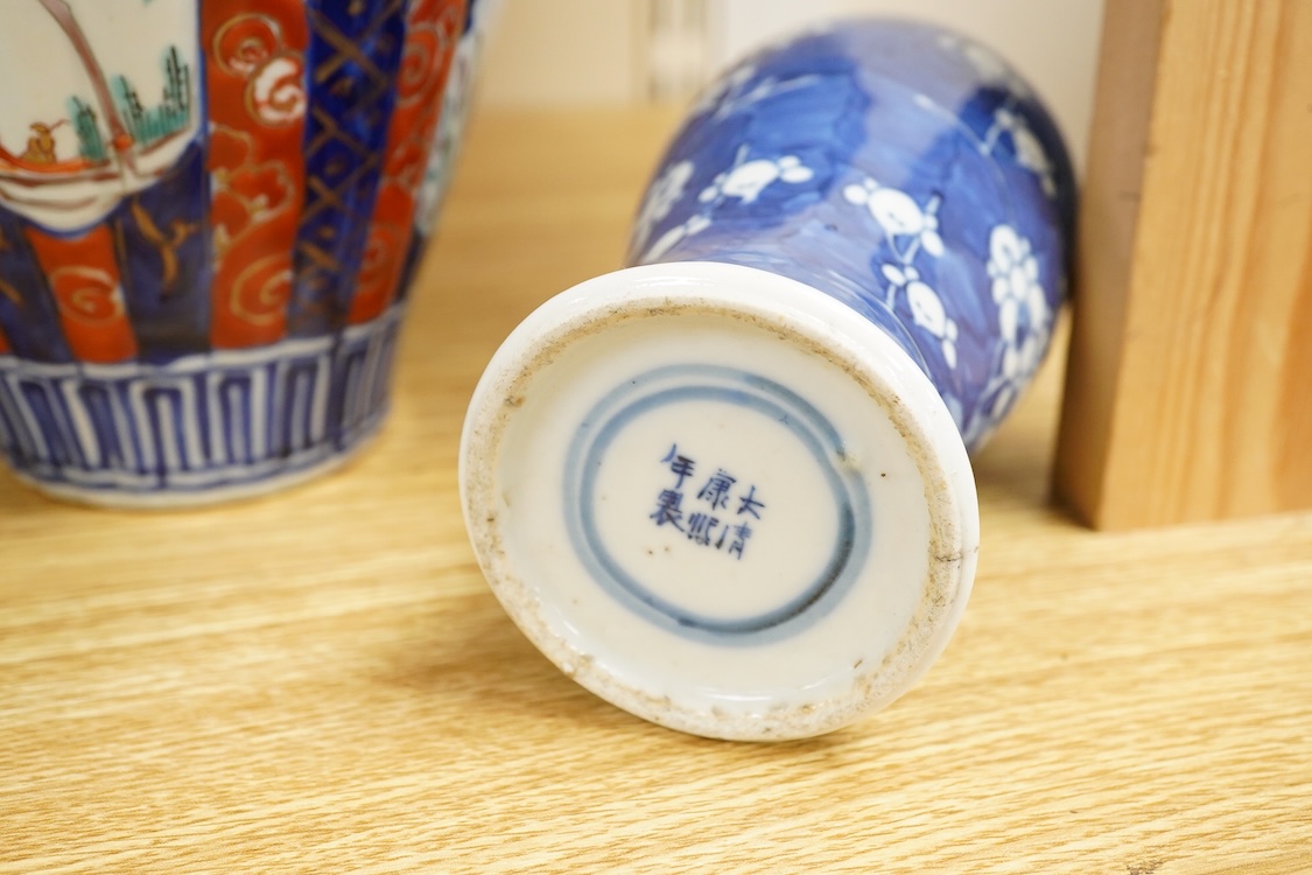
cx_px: 656
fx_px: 1640
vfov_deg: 29.9
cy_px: 438
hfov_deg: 43.6
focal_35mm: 45
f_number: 5
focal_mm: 30
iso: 2000
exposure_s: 1/125
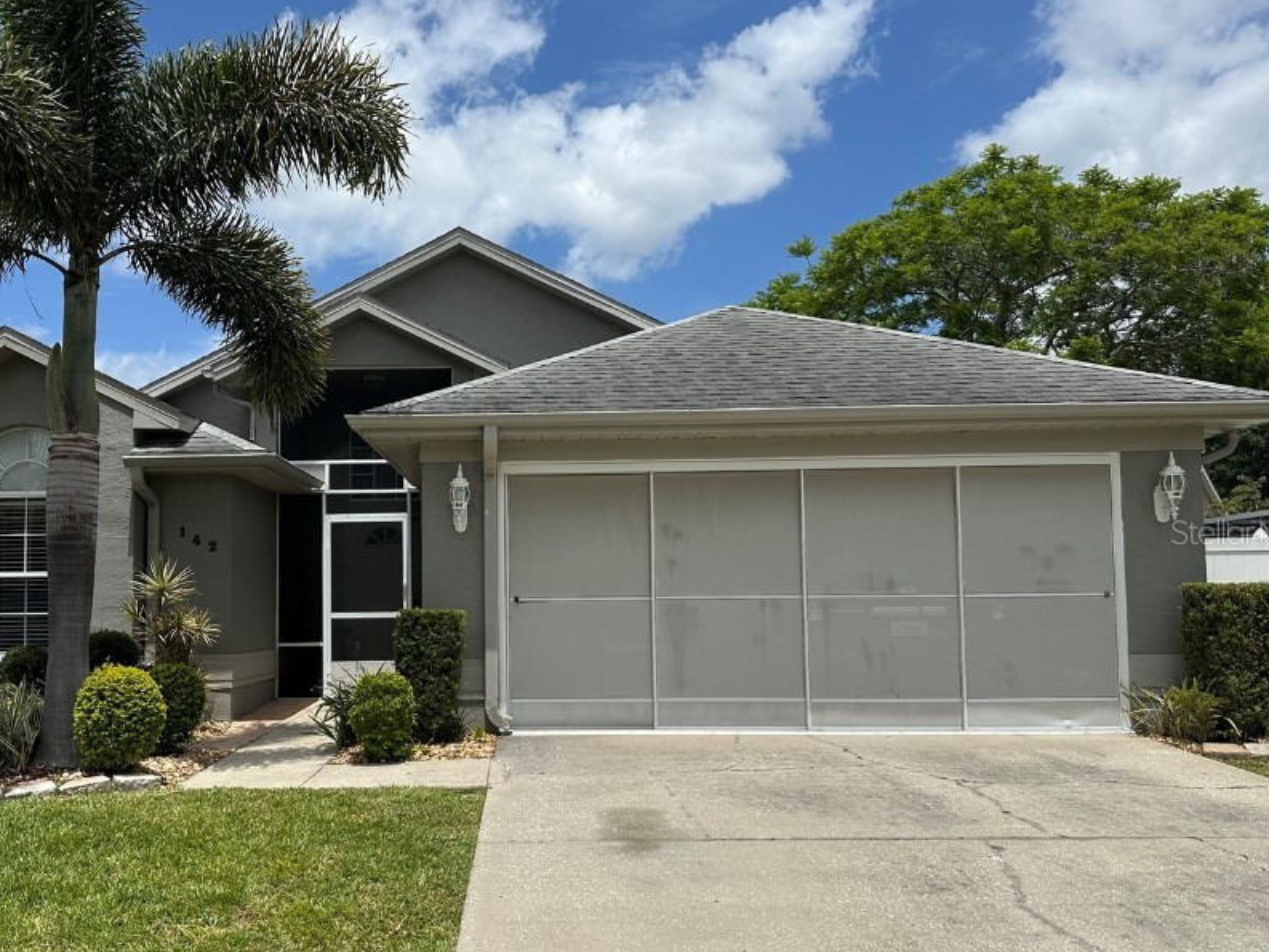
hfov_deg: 57.8
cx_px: 502
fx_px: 1137
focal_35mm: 31
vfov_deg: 45.4
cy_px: 531
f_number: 1.78
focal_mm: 6.86
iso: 80
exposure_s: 1/8929
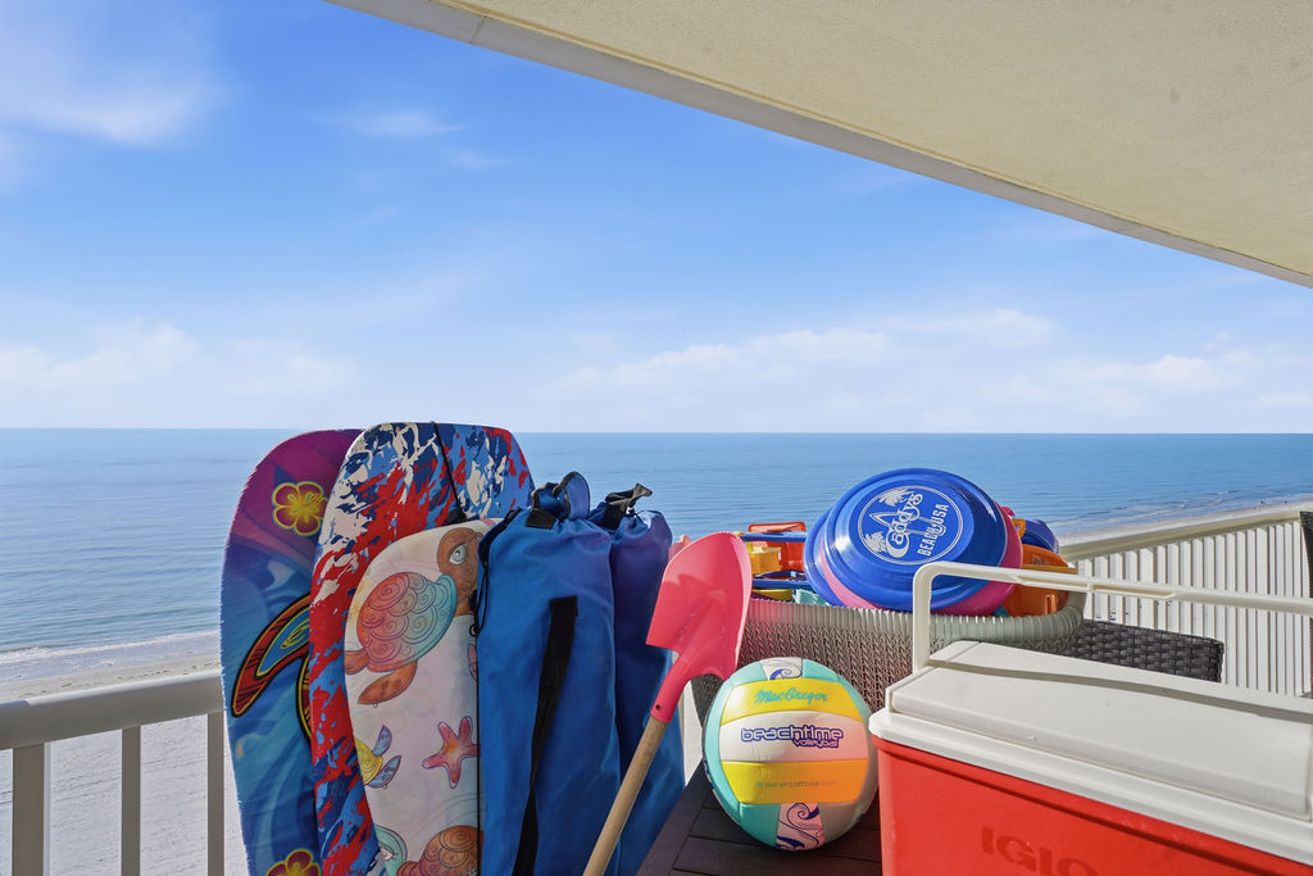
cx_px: 656
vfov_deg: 67.4
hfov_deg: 90.0
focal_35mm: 18
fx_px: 657
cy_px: 438
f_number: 8
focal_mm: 18
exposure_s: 1/8000
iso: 100
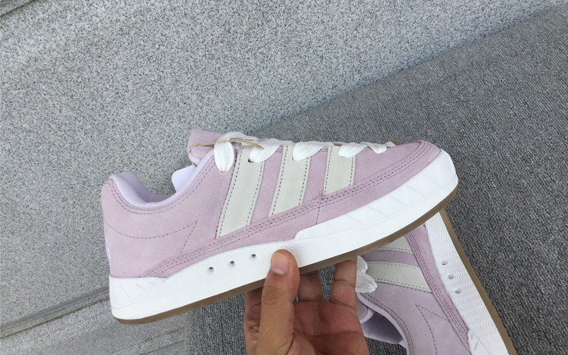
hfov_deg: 58.1
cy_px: 165
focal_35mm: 33
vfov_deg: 38.3
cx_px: 285
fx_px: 511
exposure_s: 1/631
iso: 25
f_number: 2.4
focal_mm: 3.3
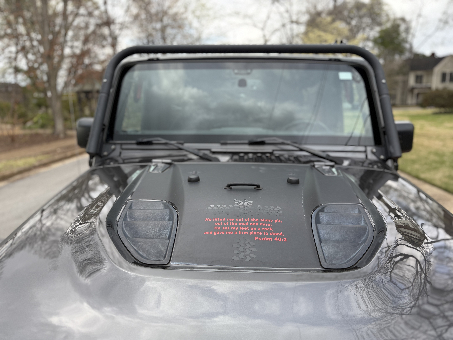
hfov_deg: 71.6
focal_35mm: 24
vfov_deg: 56.8
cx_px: 226
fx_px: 314
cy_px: 170
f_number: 1.78
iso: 100
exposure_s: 1/1060
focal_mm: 6.76
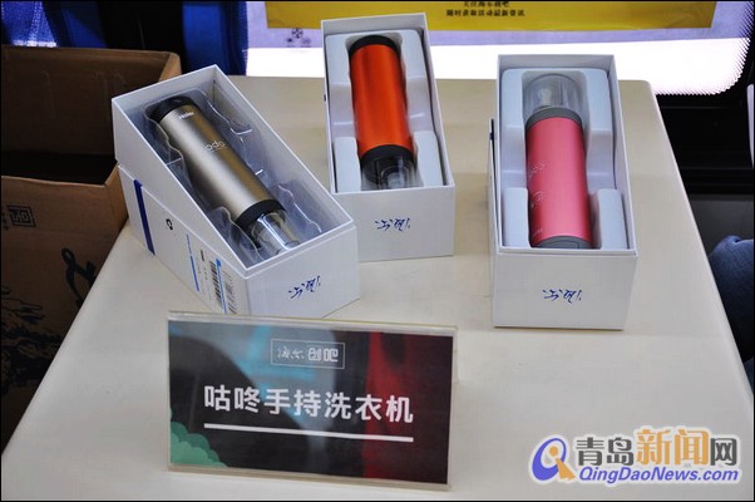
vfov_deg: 28.0
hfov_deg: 41.2
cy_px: 251
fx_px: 1006
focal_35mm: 48
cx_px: 378
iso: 400
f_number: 5
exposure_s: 1/25
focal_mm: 32
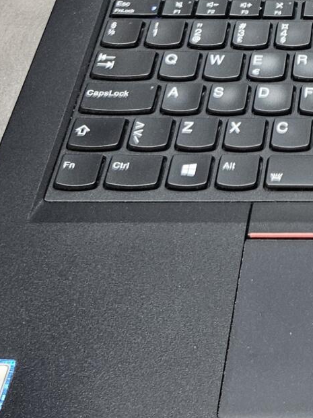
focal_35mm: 95
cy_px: -148
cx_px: 435
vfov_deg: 18.9
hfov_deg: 14.7
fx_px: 1145
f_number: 1.8
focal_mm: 5.4
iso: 200
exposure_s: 1/142
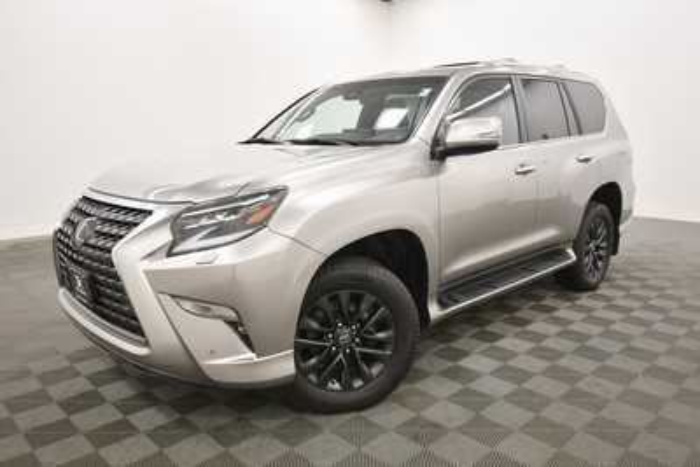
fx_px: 525
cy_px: 234
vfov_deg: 48.0
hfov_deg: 67.4
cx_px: 350
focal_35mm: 27
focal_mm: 18
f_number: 5.6
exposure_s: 1/125
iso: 1000
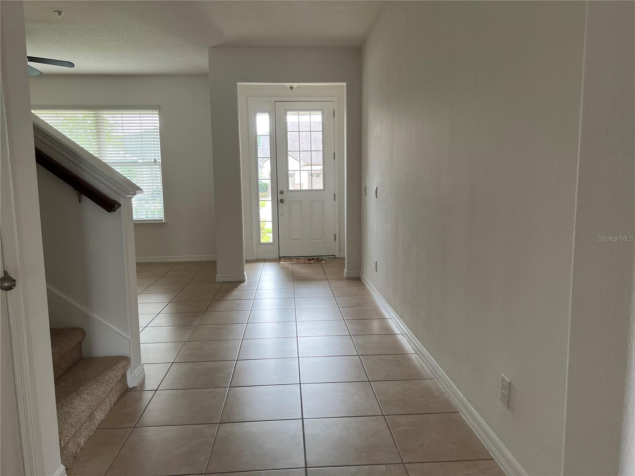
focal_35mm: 26
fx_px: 477
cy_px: 238
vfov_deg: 53.1
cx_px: 318
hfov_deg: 67.3
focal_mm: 5.7
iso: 80
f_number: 1.5
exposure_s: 1/121
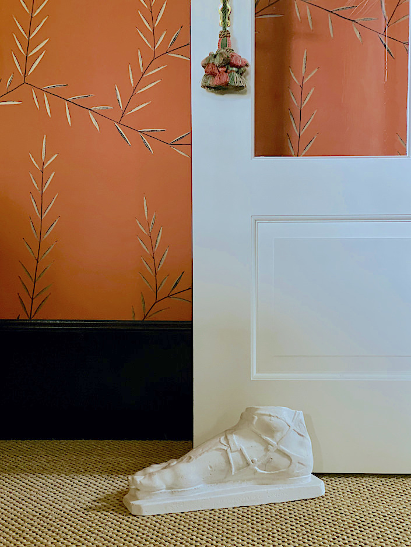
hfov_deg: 28.0
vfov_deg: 36.8
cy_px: 274
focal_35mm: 52
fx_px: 823
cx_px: 206
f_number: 2
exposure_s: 1/24
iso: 500
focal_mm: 6
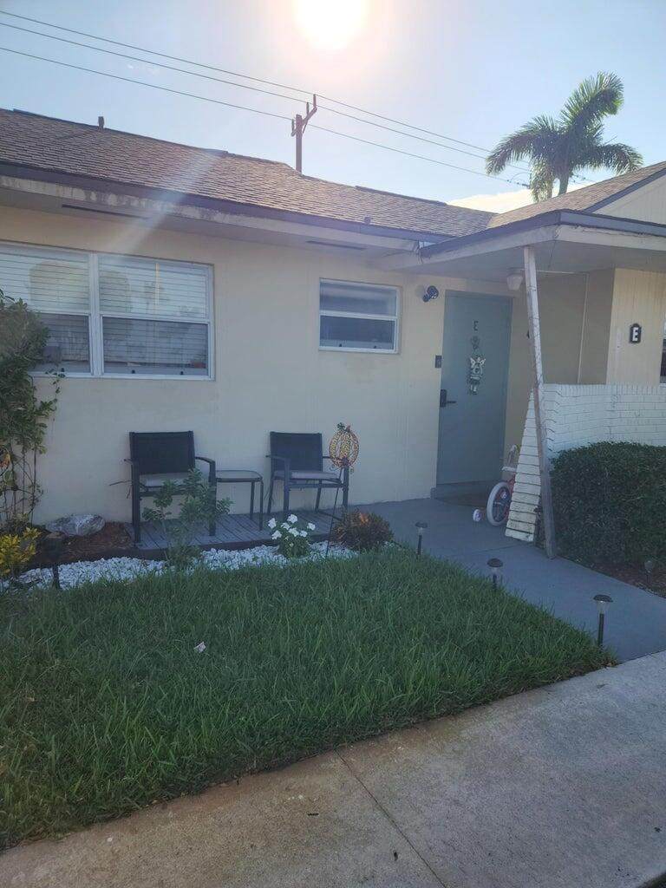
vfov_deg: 73.9
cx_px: 333
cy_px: 444
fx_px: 590
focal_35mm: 23
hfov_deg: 58.9
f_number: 1.8
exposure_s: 1/1269
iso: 20
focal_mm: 5.4
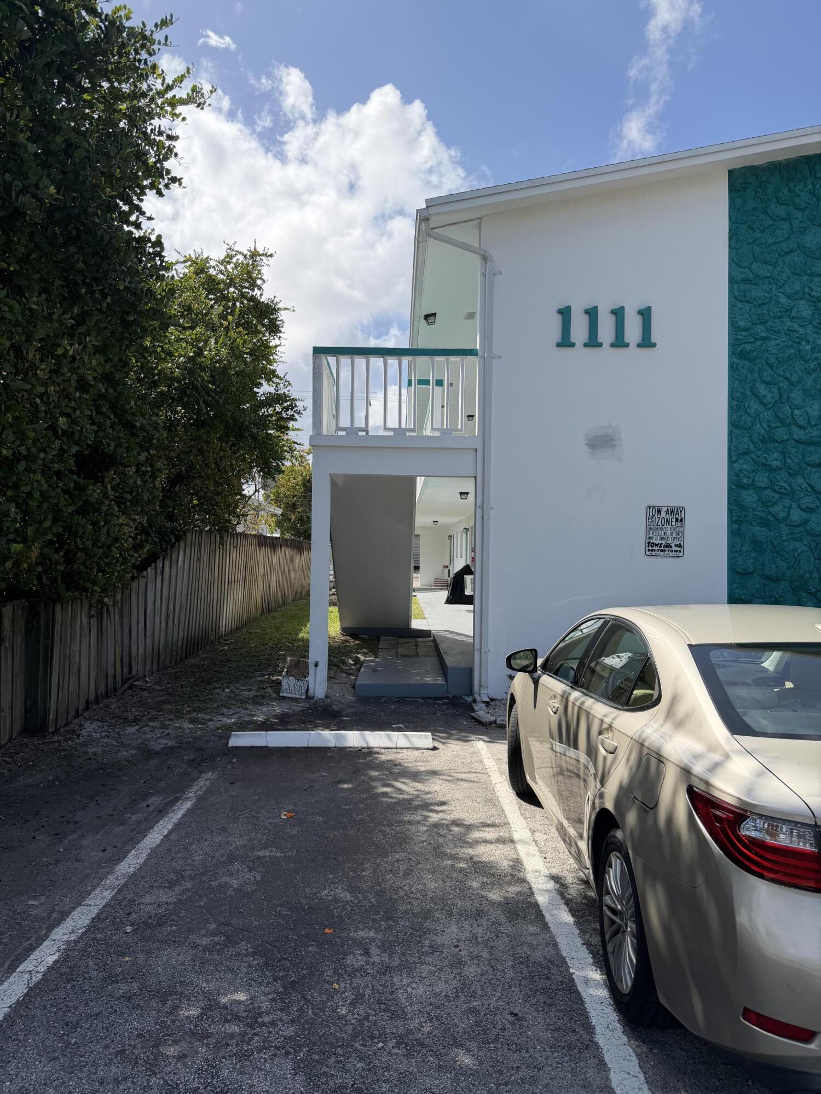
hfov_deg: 56.8
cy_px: 547
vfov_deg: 71.6
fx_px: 759
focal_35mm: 24
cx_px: 410
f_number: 1.78
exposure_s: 1/4975
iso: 100
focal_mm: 6.76
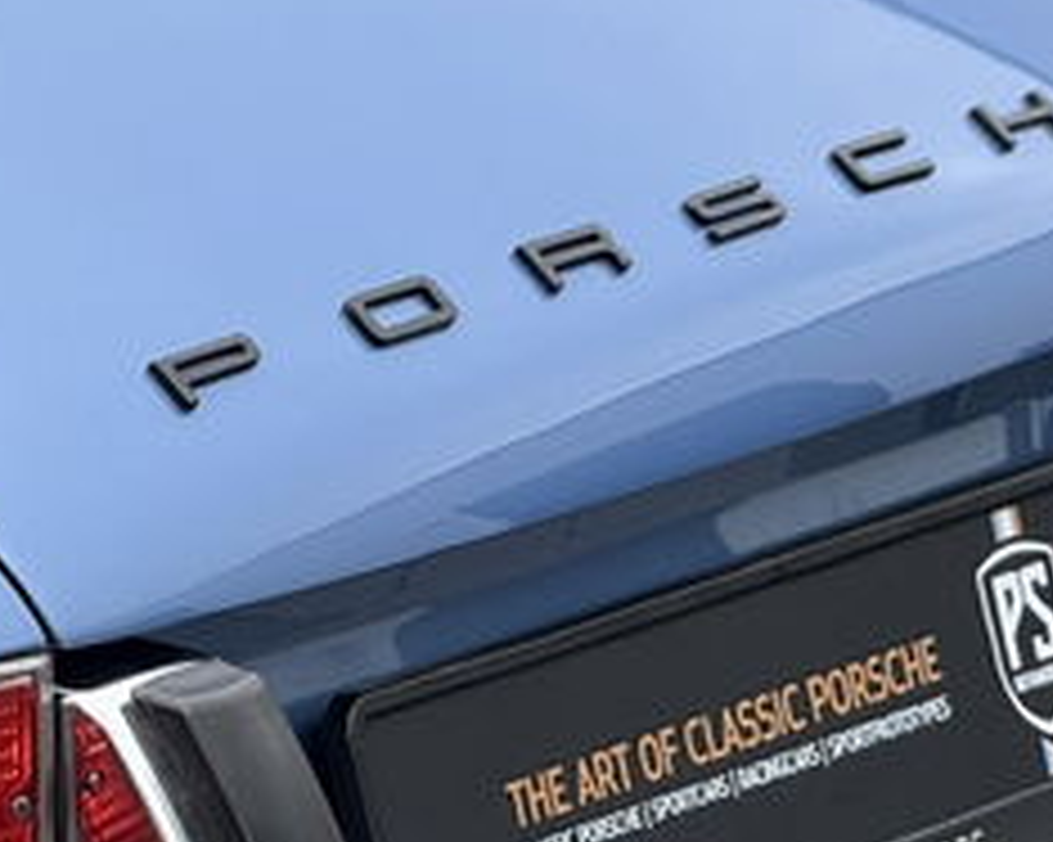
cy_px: 552
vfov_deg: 4.0
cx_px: 148
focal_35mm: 385
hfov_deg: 5.0
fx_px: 11993
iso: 50
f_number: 2.8
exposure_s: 1/409
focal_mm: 15.66
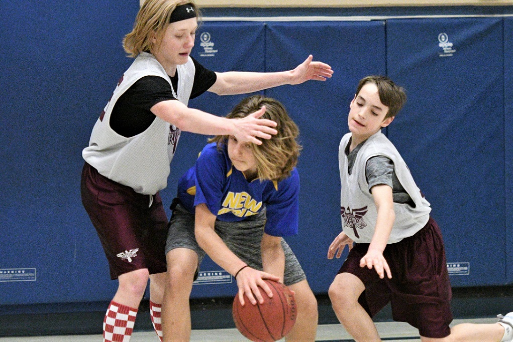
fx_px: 2887
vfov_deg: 6.8
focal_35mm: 202
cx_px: 256
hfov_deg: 10.2
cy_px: 171
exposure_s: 1/1000
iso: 14400
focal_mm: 135
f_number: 2.8
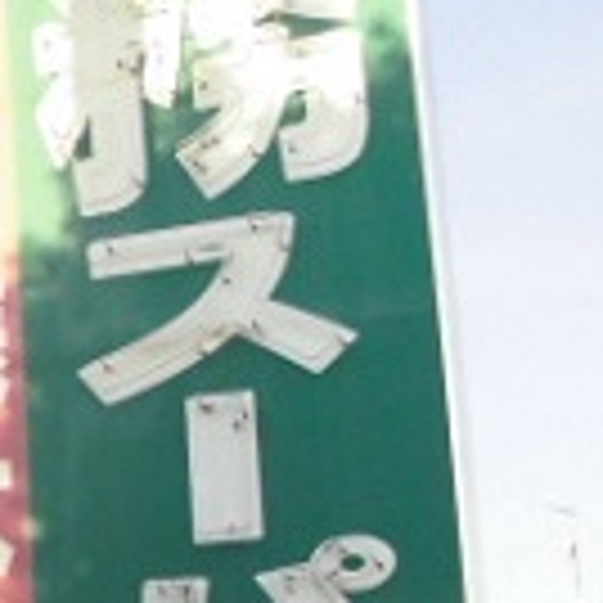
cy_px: 562
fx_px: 2030
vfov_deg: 16.6
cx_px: -630
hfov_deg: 14.0
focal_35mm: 103
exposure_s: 1/200
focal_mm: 4.6
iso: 100
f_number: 3.5
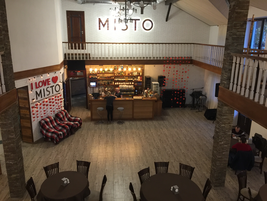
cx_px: 134
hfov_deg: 61.7
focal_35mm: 29
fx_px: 224
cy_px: 100
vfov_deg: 48.2
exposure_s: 1/17
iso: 125
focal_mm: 4.15
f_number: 2.2
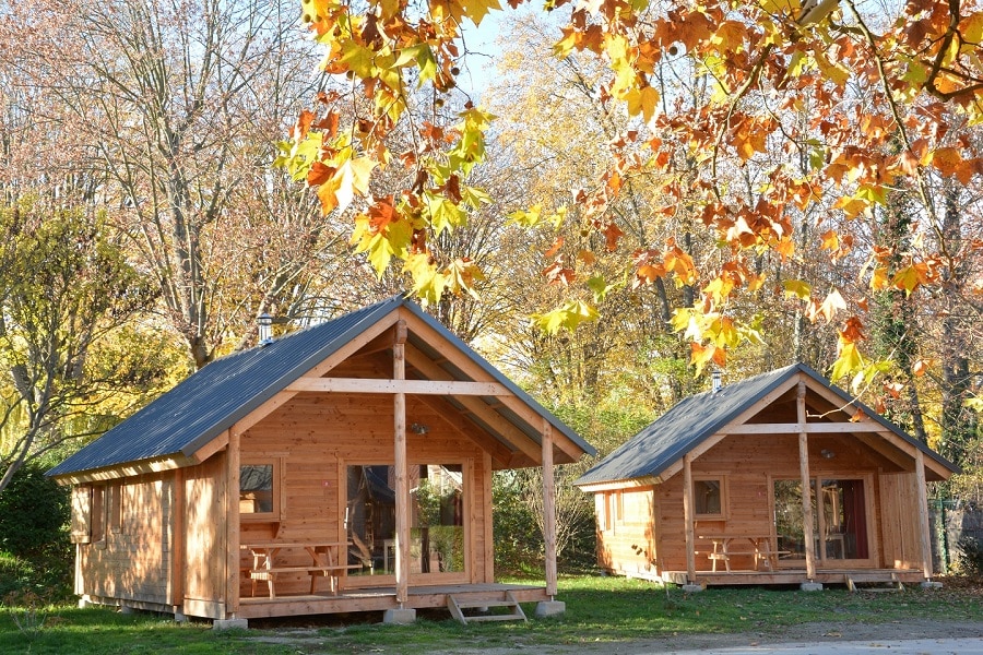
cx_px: 492
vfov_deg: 25.8
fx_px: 1433
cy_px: 328
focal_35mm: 52
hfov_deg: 37.9
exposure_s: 1/10
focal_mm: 35
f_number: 14
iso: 100
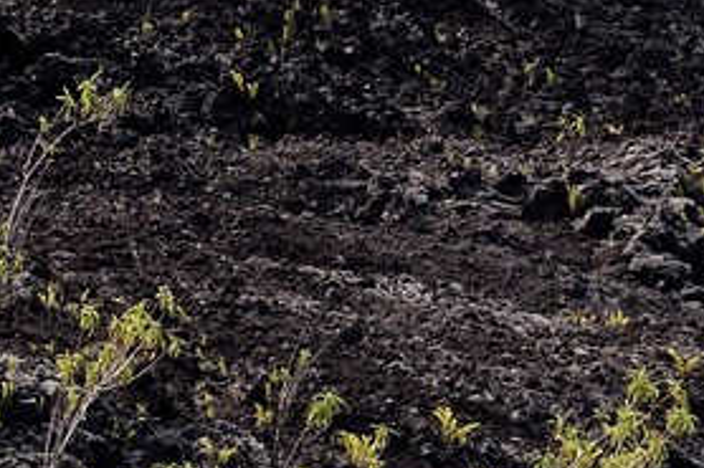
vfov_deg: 1.8
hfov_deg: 2.6
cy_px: -625
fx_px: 15185
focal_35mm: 777
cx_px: 1940
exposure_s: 1/250
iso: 200
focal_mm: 135
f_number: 8
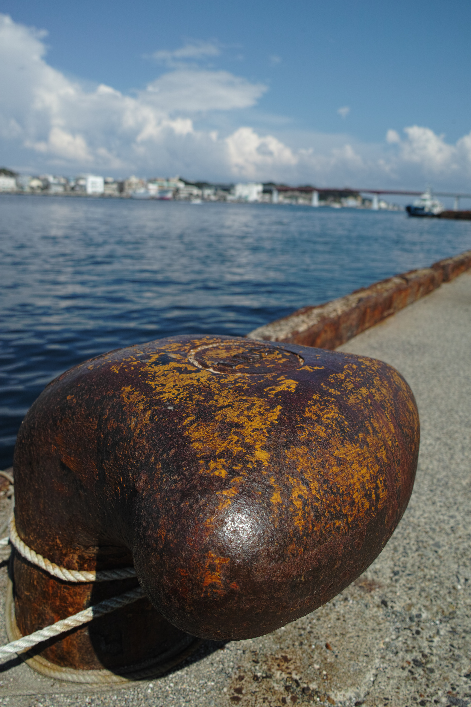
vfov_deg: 65.5
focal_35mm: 28
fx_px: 549
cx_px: 236
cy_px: 354
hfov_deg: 46.4
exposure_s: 1/1000
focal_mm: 19
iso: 100
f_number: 4.5
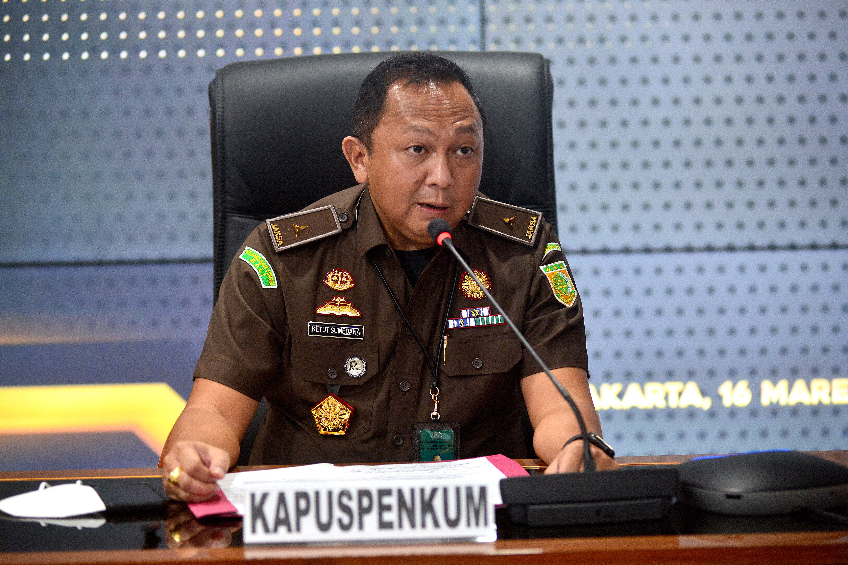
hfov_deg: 16.3
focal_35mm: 126
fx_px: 2968
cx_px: 427
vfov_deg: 10.9
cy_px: 281
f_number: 3.5
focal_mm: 125
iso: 1600
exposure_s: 1/125
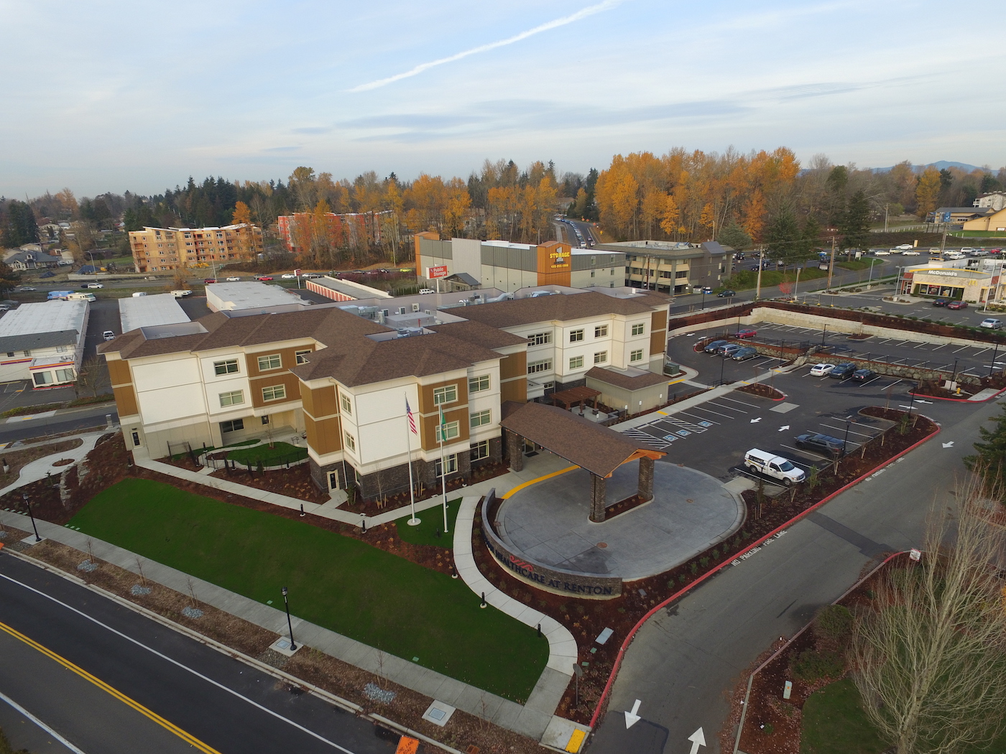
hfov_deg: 81.7
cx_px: 503
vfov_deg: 66.0
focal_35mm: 20
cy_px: 377
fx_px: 581
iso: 100
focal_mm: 3.61
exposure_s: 1/145
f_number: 2.8
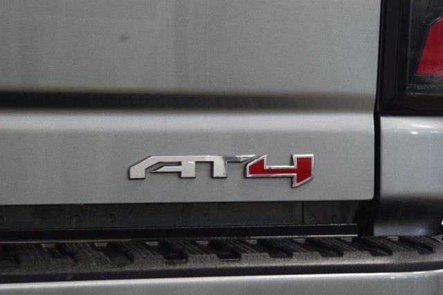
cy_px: 148
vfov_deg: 13.0
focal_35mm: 105
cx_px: 222
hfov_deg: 19.5
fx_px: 1292
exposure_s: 1/30
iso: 1400
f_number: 7.1
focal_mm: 70
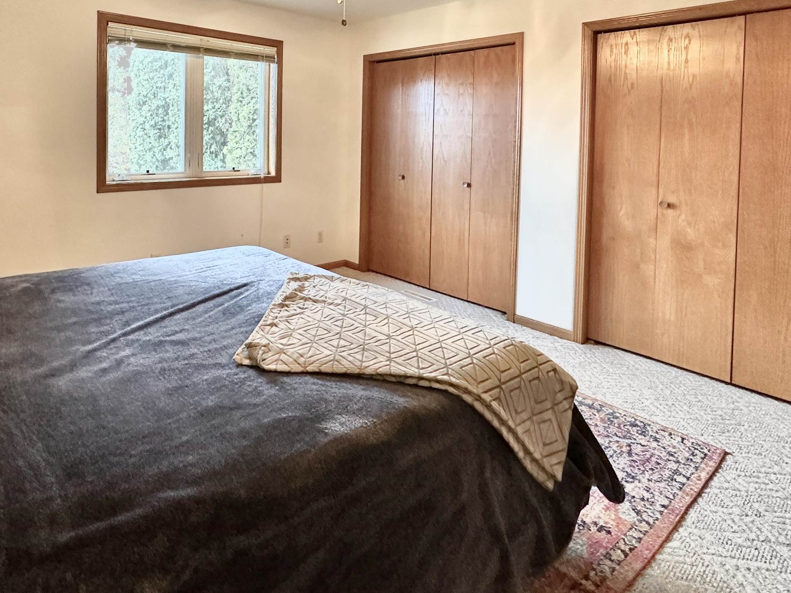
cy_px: 146
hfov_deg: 75.6
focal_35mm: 22
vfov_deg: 57.9
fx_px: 503
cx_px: 318
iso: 400
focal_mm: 2.22
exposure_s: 1/60
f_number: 2.2
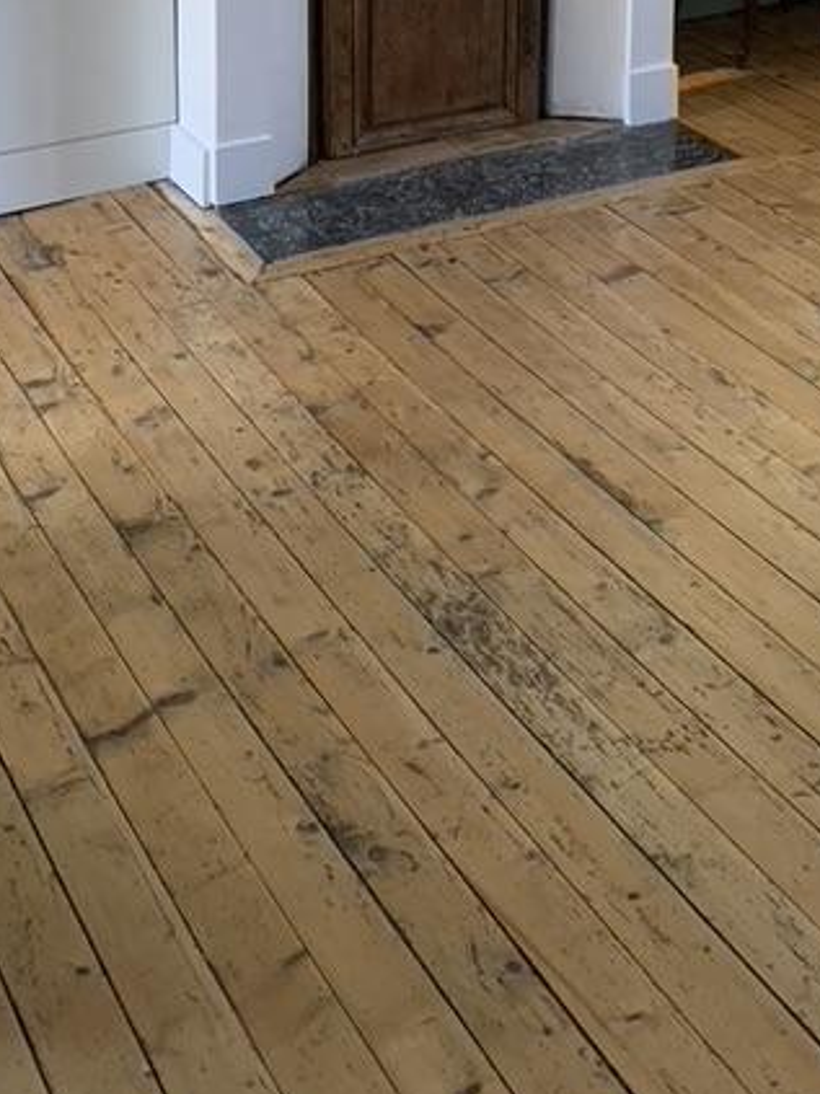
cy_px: -111
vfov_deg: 28.0
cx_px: 484
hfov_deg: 23.2
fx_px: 1991
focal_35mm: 63
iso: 320
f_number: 1.8
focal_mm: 4.25
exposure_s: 1/60
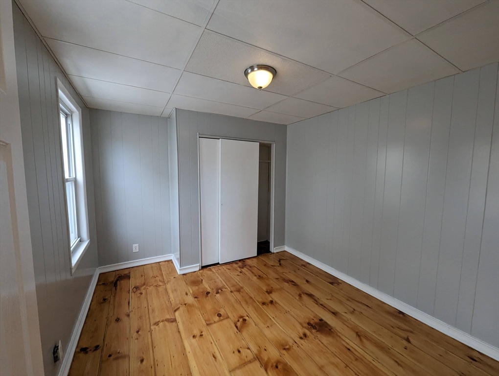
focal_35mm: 13
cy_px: 188
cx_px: 250
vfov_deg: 90.1
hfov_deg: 106.1
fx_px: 188
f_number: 2.2
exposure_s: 1/120
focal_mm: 1.95
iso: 210
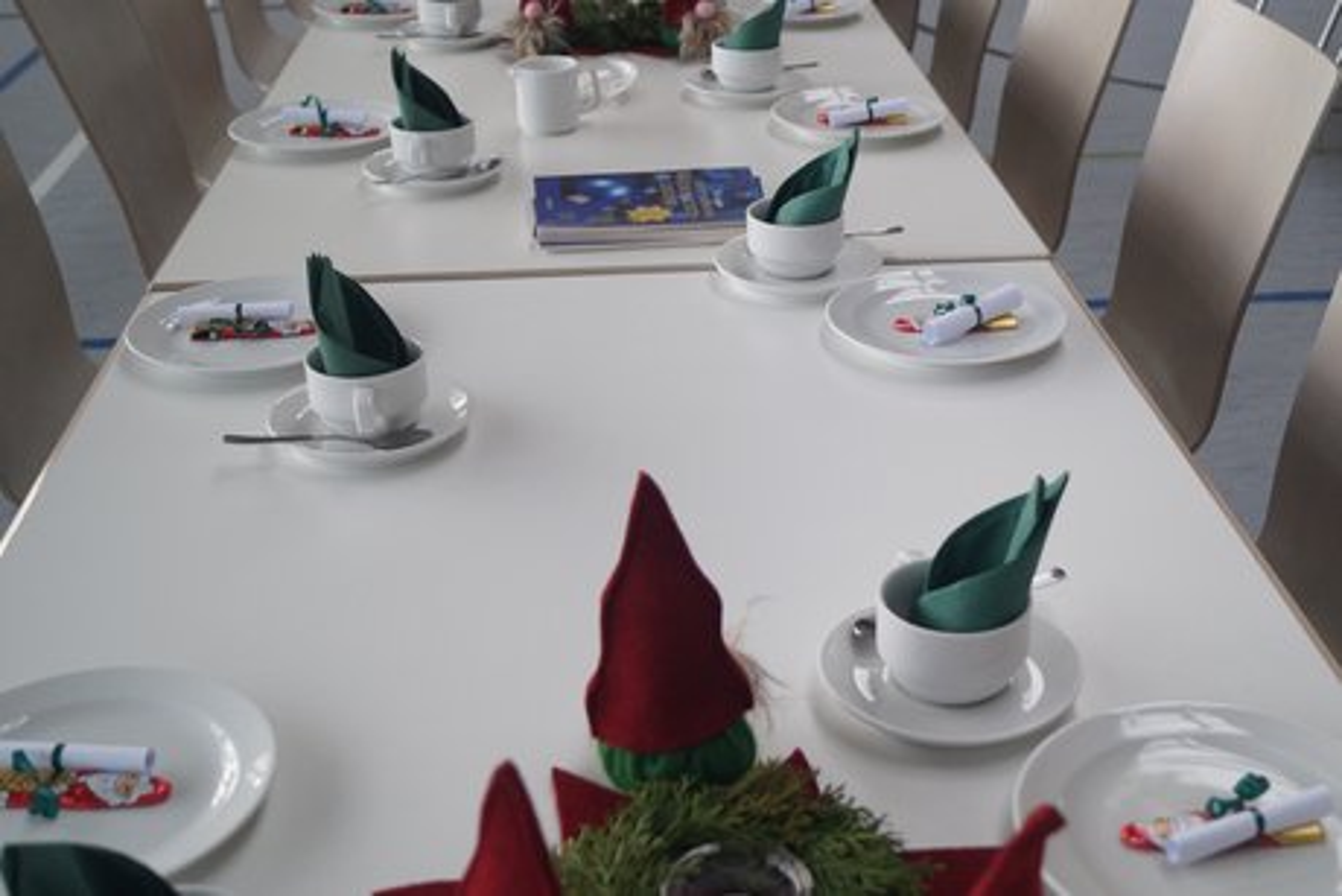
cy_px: 448
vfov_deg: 43.6
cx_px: 671
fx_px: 1119
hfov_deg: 61.9
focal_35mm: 30
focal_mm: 20
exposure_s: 1/160
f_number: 4
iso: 500
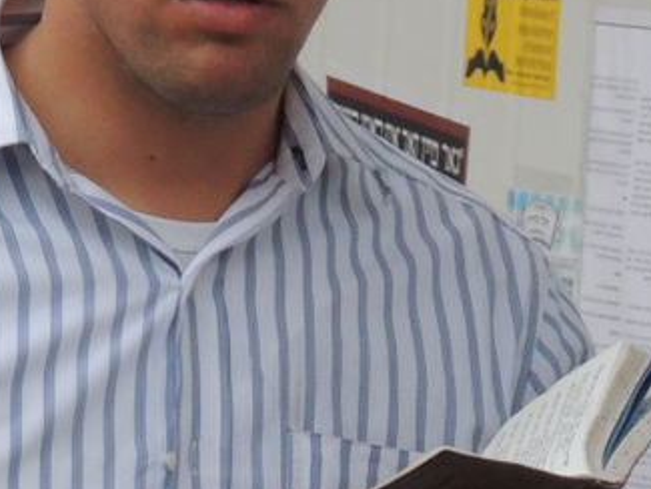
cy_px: 44
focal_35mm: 732
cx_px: -66
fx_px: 13771
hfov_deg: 2.7
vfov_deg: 2.0
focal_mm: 30.3
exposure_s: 1/500
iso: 220
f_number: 4.5
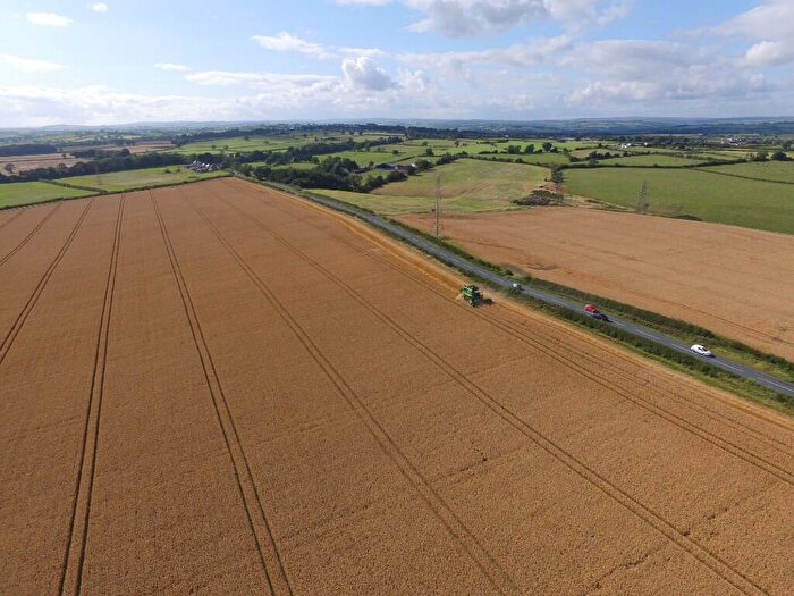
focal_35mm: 20
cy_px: 298
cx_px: 397
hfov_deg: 81.7
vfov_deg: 66.0
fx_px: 459
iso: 100
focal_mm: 3.61
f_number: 2.8
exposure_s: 1/1135
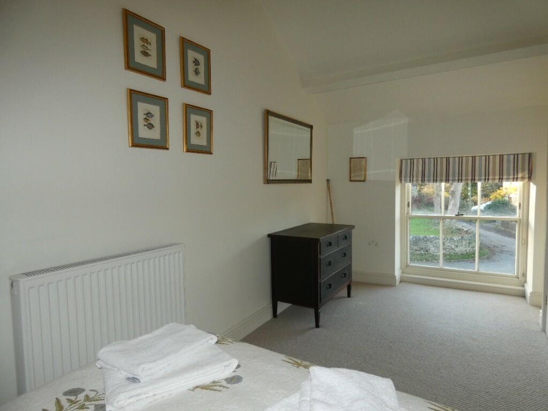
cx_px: 274
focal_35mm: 20
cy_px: 206
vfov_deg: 66.0
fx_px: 317
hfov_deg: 81.7
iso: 200
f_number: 2.8
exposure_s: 1/60
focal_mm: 3.6
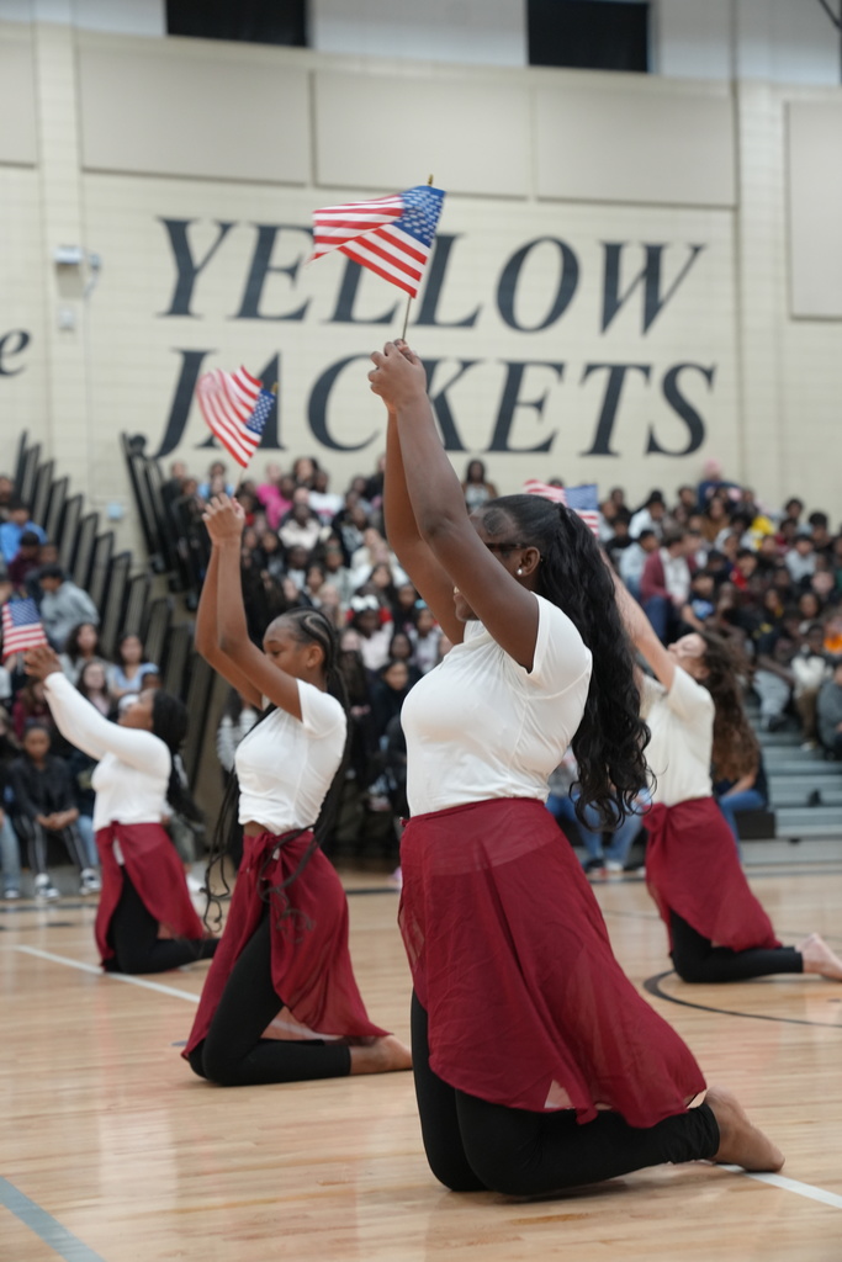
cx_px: 421
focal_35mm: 70
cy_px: 631
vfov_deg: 28.8
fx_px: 2455
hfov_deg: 19.5
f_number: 4
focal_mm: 70
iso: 2500
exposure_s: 1/160
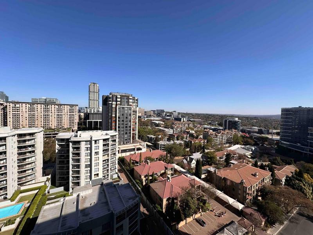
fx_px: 127
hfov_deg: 102.1
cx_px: 156
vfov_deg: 85.7
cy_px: 118
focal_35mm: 14
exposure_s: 1/2564
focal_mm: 2.22
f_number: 2.2
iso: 50
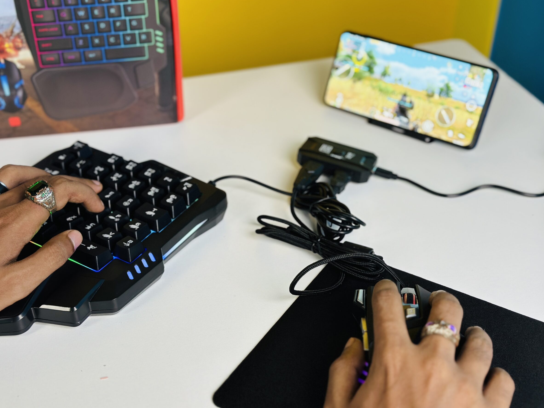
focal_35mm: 52
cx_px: 265
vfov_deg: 28.0
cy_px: 207
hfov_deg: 36.8
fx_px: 817
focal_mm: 6.86
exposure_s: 1/50
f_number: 1.78
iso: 100
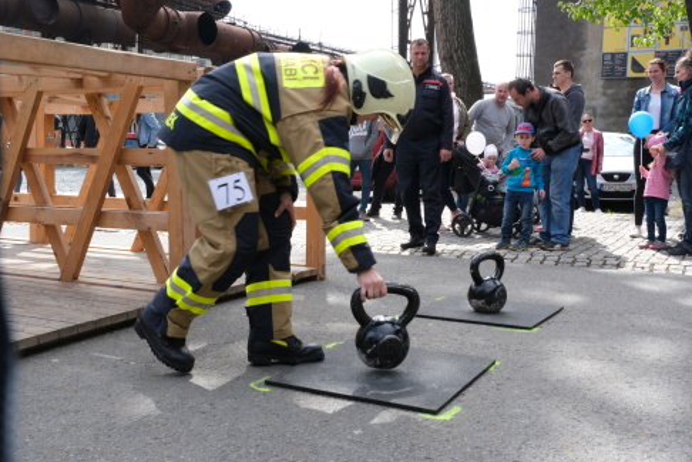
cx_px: 345
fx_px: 711
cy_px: 227
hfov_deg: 51.9
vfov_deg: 35.9
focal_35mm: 37
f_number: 16
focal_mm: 24.3
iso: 800
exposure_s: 1/125
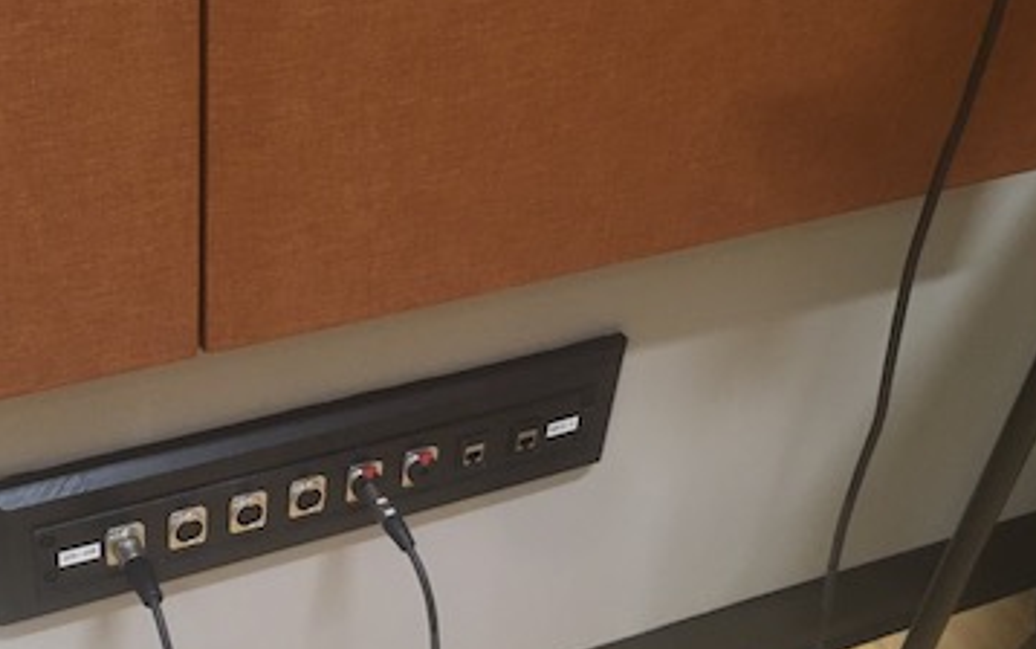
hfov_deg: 36.4
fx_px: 1553
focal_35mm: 55
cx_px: 321
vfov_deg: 23.4
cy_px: 449
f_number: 2.2
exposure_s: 1/20
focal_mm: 4.15
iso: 200
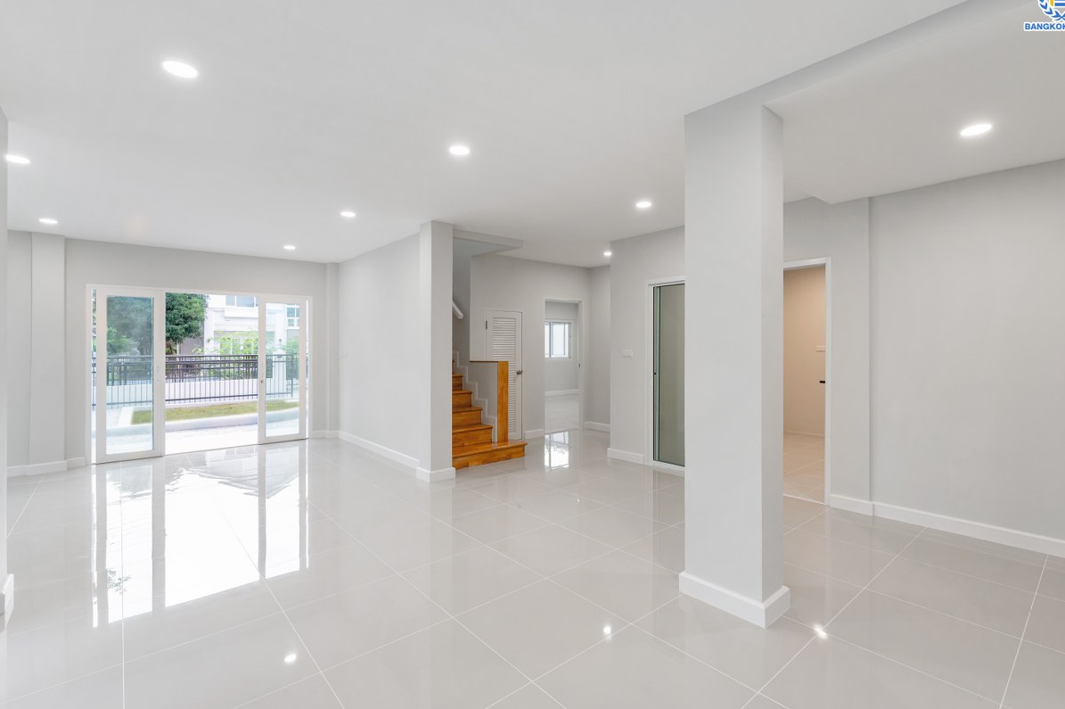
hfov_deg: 100.4
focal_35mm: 15
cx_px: 541
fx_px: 443
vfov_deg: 77.2
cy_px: 340
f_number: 5.6
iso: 100
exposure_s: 1/30
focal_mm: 14
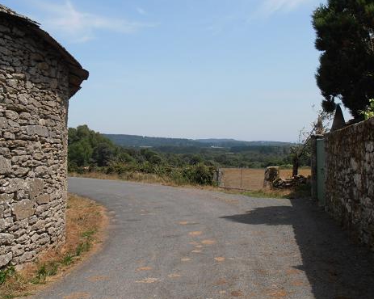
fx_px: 542
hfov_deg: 38.1
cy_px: 145
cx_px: 193
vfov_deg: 30.8
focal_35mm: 49
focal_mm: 7.87
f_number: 4.2
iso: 80
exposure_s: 1/1000
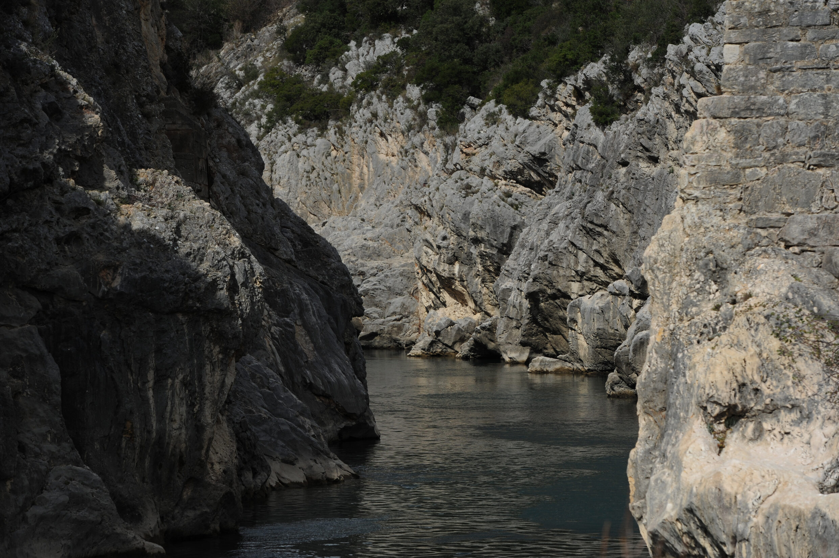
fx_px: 3144
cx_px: 420
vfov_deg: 10.1
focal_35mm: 135
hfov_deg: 15.2
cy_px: 279
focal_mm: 135
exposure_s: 1/1600
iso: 200
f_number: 6.3
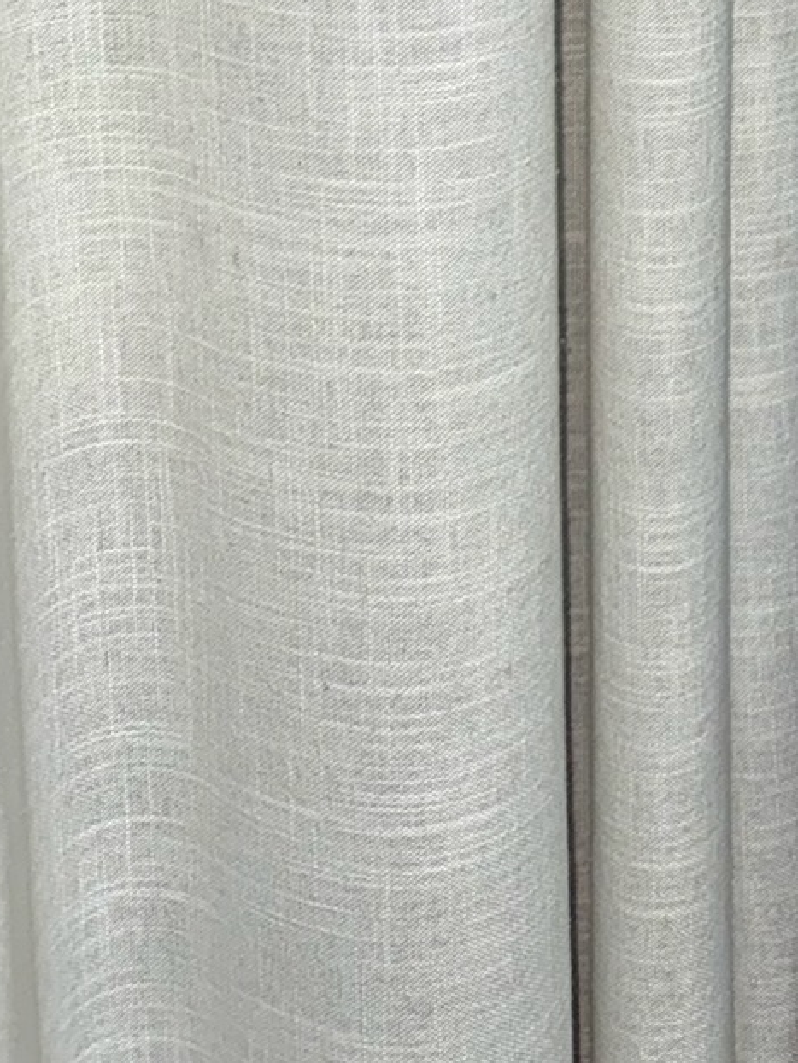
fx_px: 2427
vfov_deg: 21.1
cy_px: -504
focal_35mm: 79
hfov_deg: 16.6
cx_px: 1266
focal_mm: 6.76
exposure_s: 1/39
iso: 80
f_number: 1.78
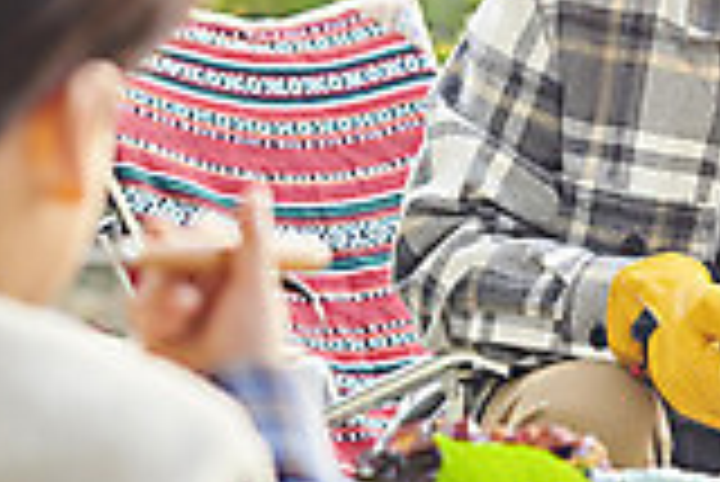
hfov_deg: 10.8
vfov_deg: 7.3
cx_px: 853
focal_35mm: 187
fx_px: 3743
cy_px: 81
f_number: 3.2
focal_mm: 50
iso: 800
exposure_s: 1/160
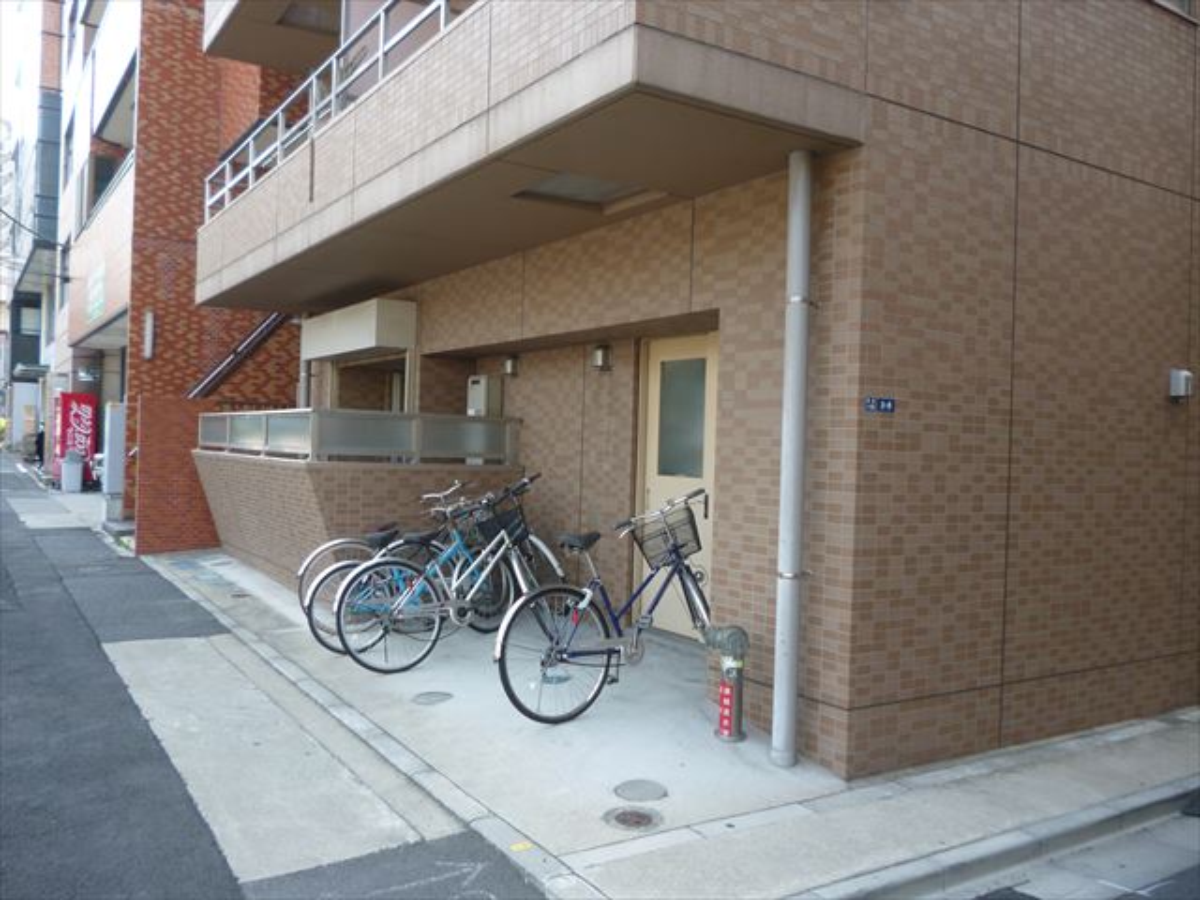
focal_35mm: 28
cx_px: 600
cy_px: 450
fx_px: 971
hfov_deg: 63.4
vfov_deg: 49.7
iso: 100
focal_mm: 5
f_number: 3.1
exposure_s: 1/125
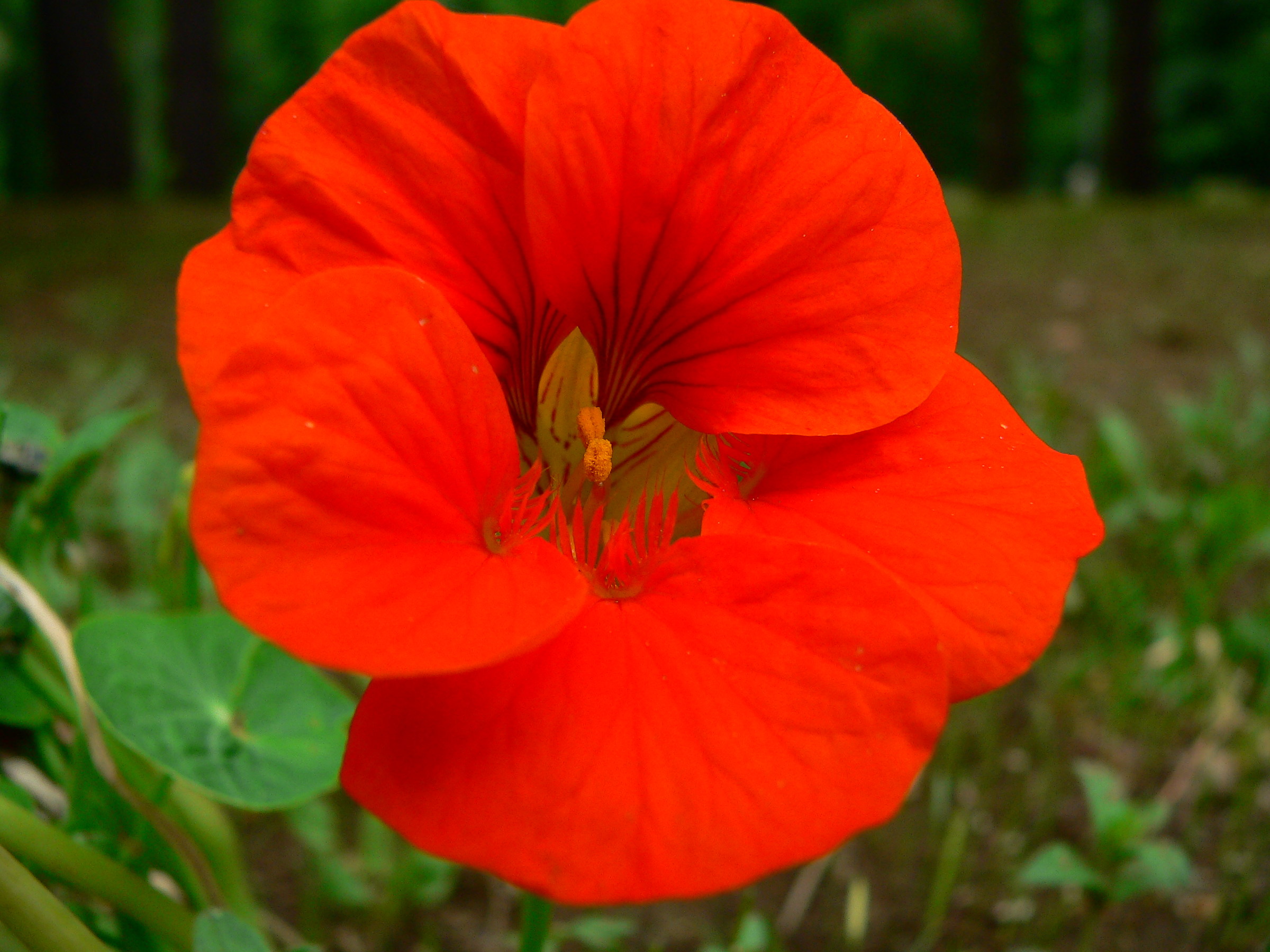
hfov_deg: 51.4
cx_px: 635
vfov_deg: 39.7
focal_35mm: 36
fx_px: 1321
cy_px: 476
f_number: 3.7
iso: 100
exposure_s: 1/250
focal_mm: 6
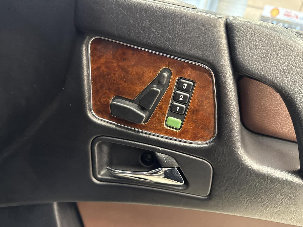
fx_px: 210
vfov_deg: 56.8
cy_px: 114
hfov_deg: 71.6
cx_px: 152
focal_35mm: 24
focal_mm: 6.76
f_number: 1.78
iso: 800
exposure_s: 1/33
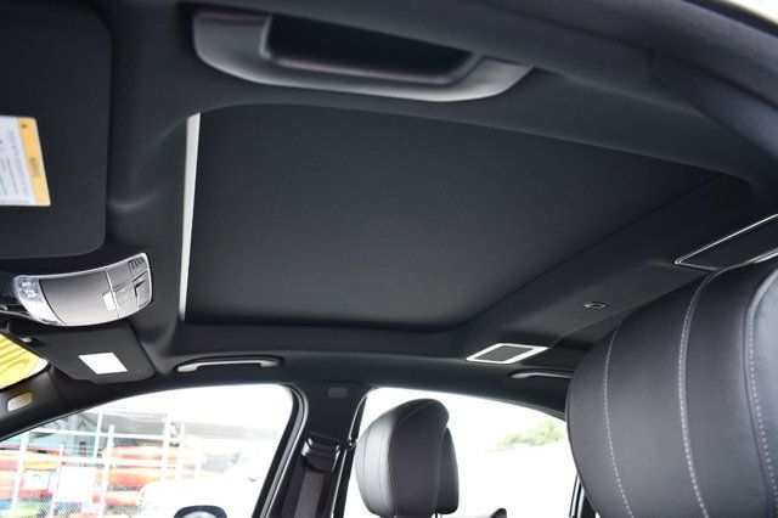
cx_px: 389
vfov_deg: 47.9
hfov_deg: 67.4
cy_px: 259
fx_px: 583
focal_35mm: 27
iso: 800
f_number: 3.5
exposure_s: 1/200
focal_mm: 18
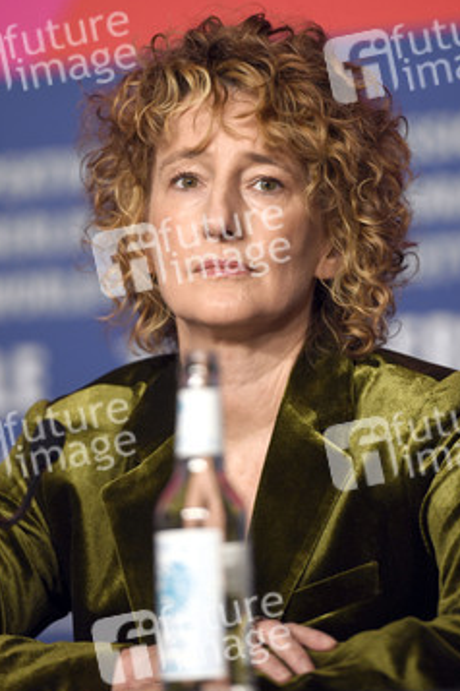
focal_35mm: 224
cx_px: 247
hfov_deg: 6.1
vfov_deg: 9.2
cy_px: 348
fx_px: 4293
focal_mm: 200
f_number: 3.2
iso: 1600
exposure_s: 1/320
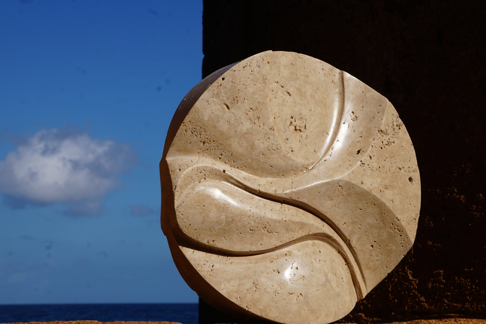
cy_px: 162
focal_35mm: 82
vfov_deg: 16.5
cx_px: 243
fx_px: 1113
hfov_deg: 24.6
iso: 100
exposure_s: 1/320
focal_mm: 55
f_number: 14
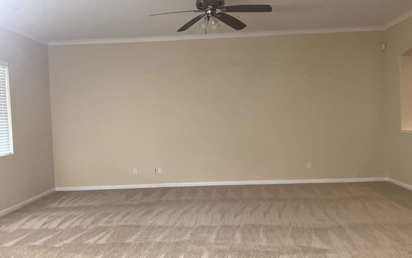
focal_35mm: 31
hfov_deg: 61.2
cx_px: 205
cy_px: 127
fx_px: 348
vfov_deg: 40.6
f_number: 1.8
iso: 125
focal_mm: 3
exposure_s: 1/60
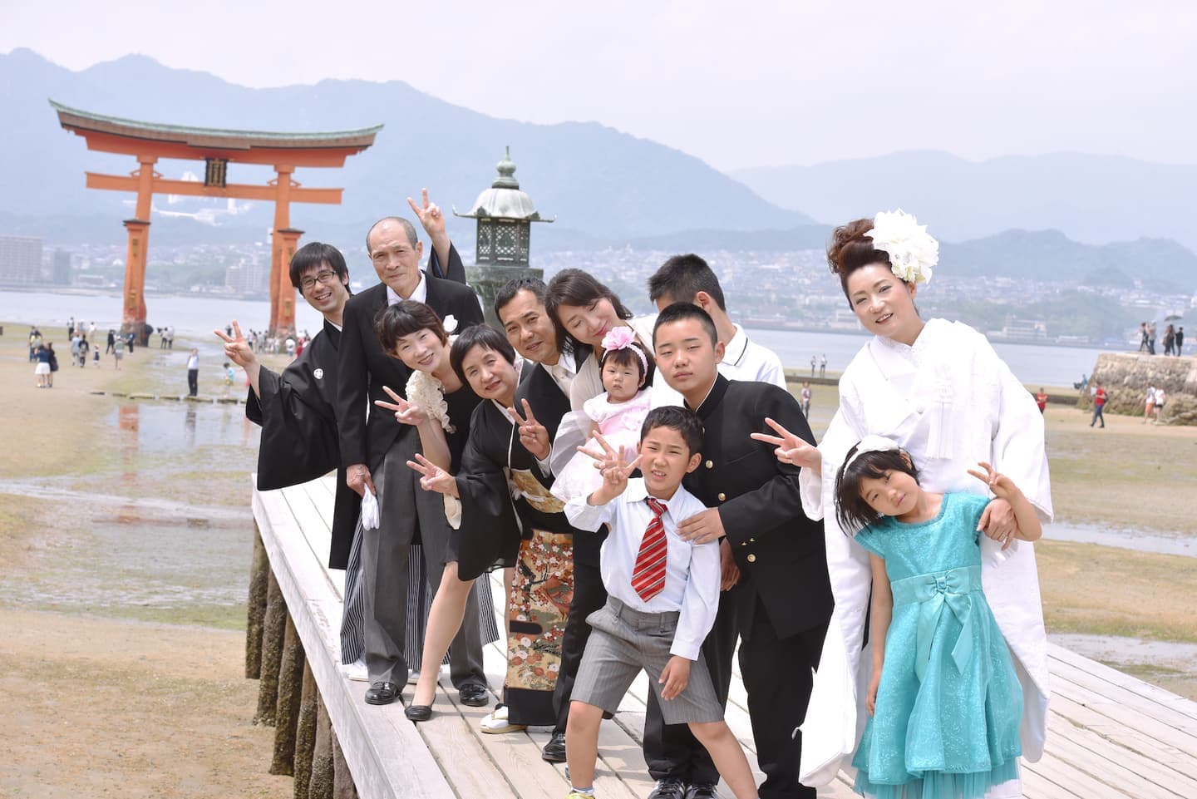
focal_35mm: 70
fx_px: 2328
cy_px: 400
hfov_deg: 28.8
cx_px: 598
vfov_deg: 19.5
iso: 1000
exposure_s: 1/1250
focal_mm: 70
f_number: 11
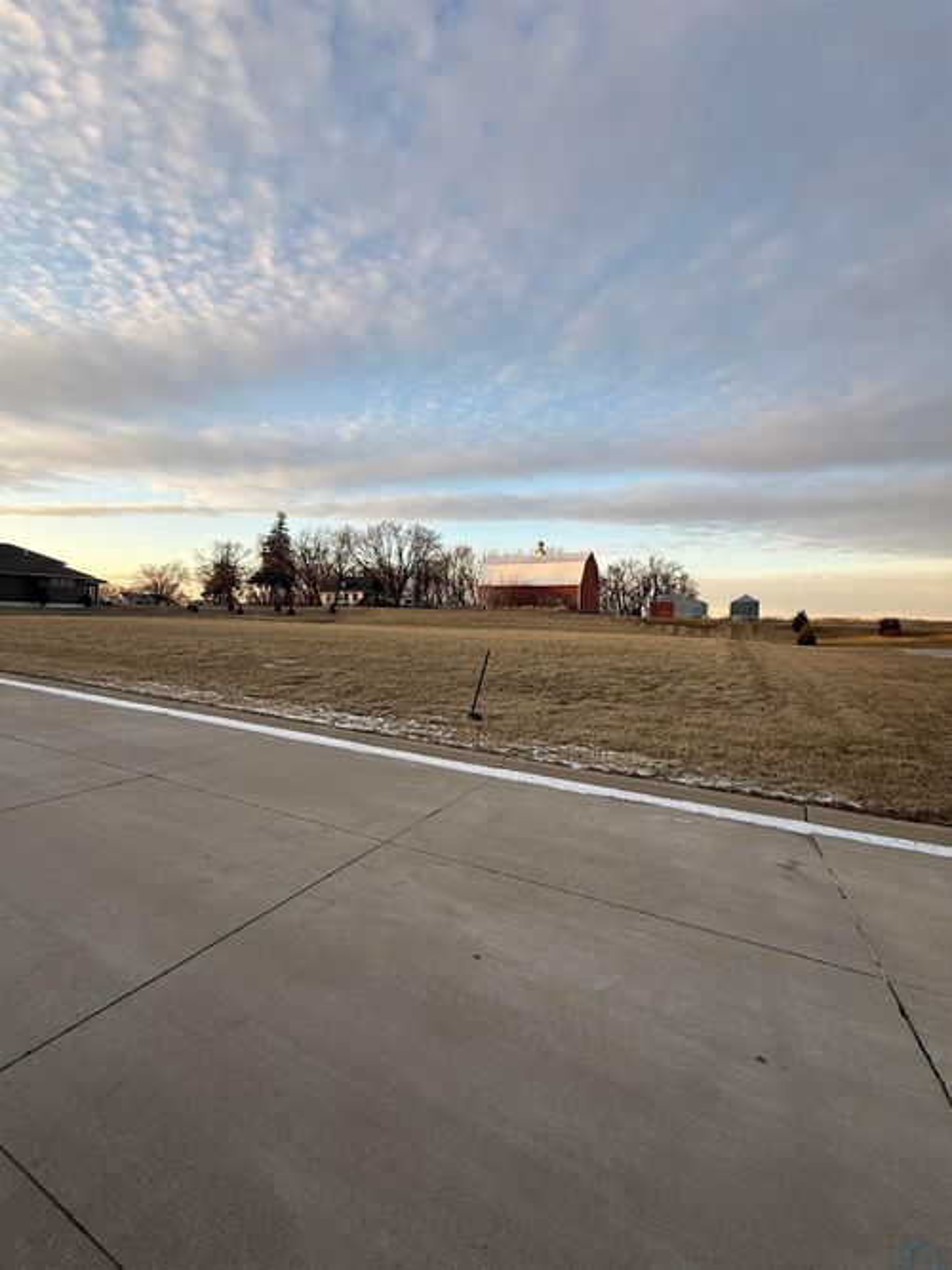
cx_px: 476
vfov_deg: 102.1
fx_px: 514
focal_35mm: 14
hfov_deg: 85.7
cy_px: 635
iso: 50
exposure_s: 1/237
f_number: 2.2
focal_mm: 2.22
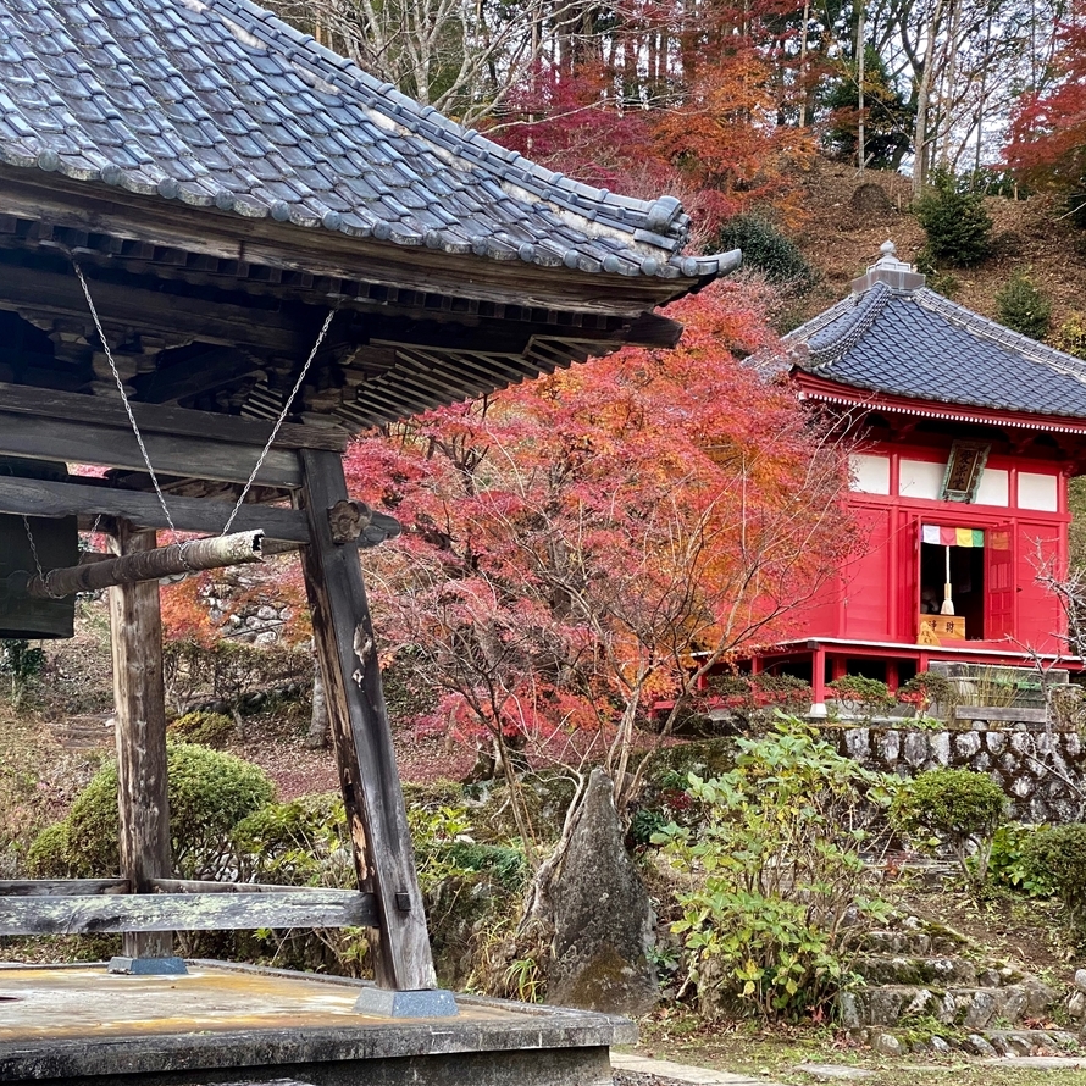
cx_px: 600
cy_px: 544
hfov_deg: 27.7
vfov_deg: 27.7
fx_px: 2201
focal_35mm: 62
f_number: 2
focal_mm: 6
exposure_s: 1/116
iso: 160
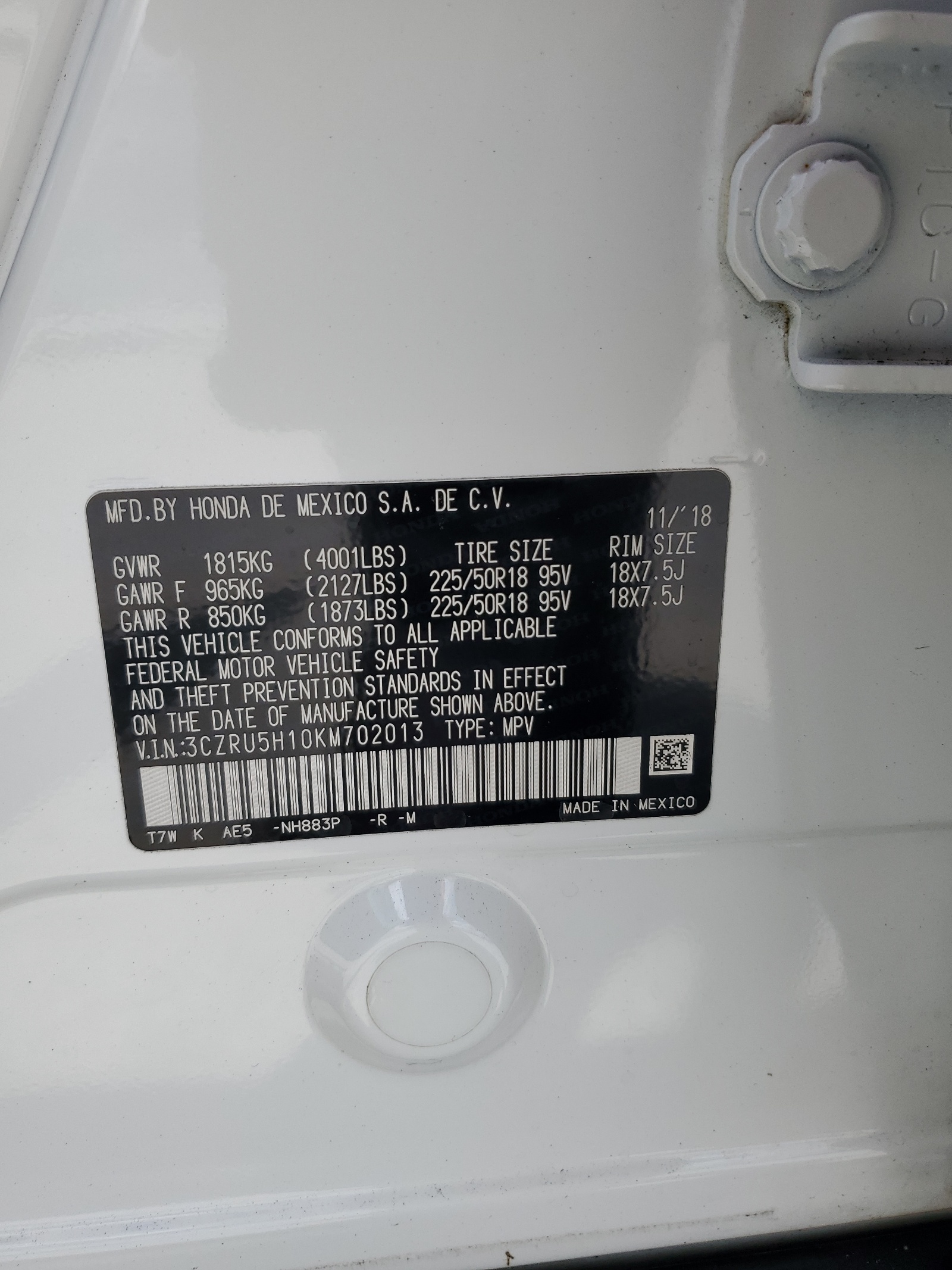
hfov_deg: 53.1
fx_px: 953
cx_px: 476
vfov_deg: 67.3
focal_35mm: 26
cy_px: 635
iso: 50
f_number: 1.5
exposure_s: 1/1429
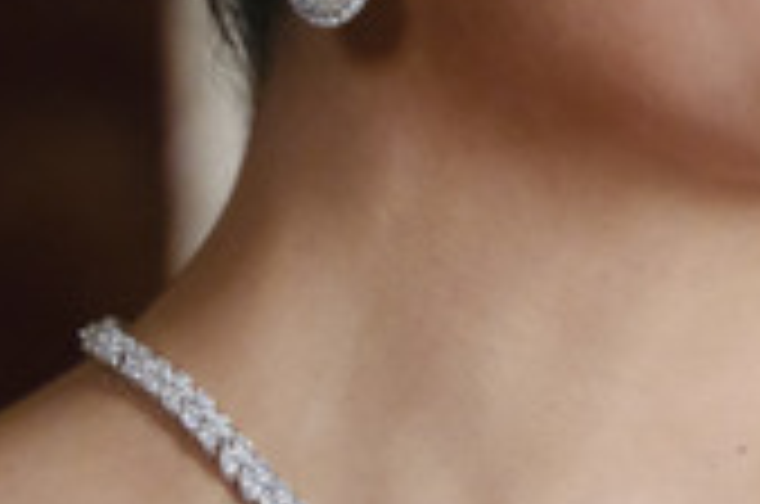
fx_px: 19701
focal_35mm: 935
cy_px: -158
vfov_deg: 1.5
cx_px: 738
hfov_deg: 2.2
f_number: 2.8
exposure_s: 1/125
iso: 6400
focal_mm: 134.4
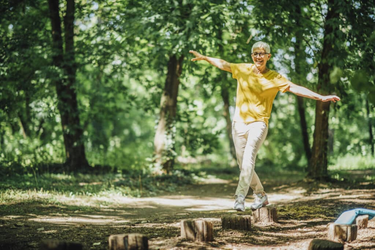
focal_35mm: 85
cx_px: 188
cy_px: 125
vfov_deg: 16.1
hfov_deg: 23.9
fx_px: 885
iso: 250
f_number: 1.6
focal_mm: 85
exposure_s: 1/200
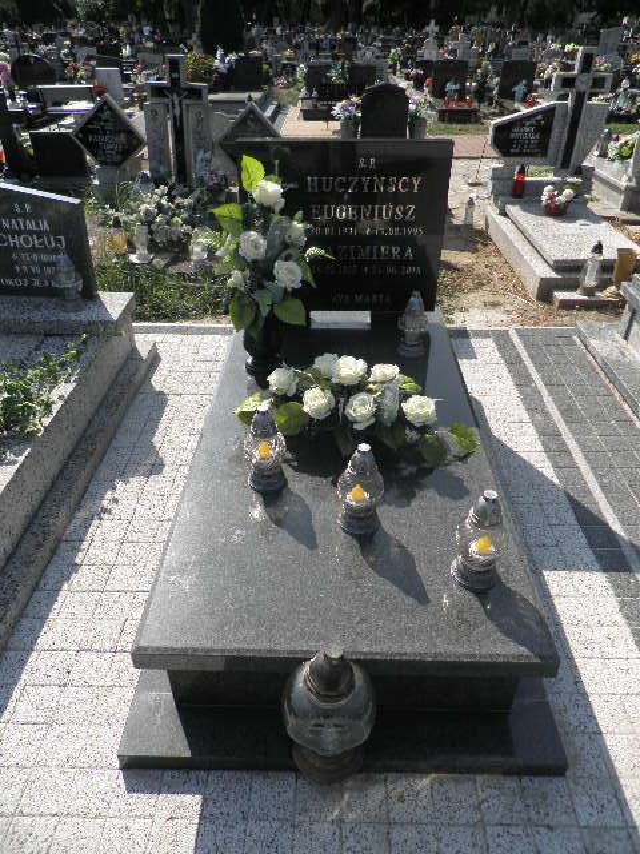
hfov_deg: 56.8
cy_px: 427
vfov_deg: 71.6
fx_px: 592
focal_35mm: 24
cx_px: 320
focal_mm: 4.3
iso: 64
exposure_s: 1/125
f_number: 8.3
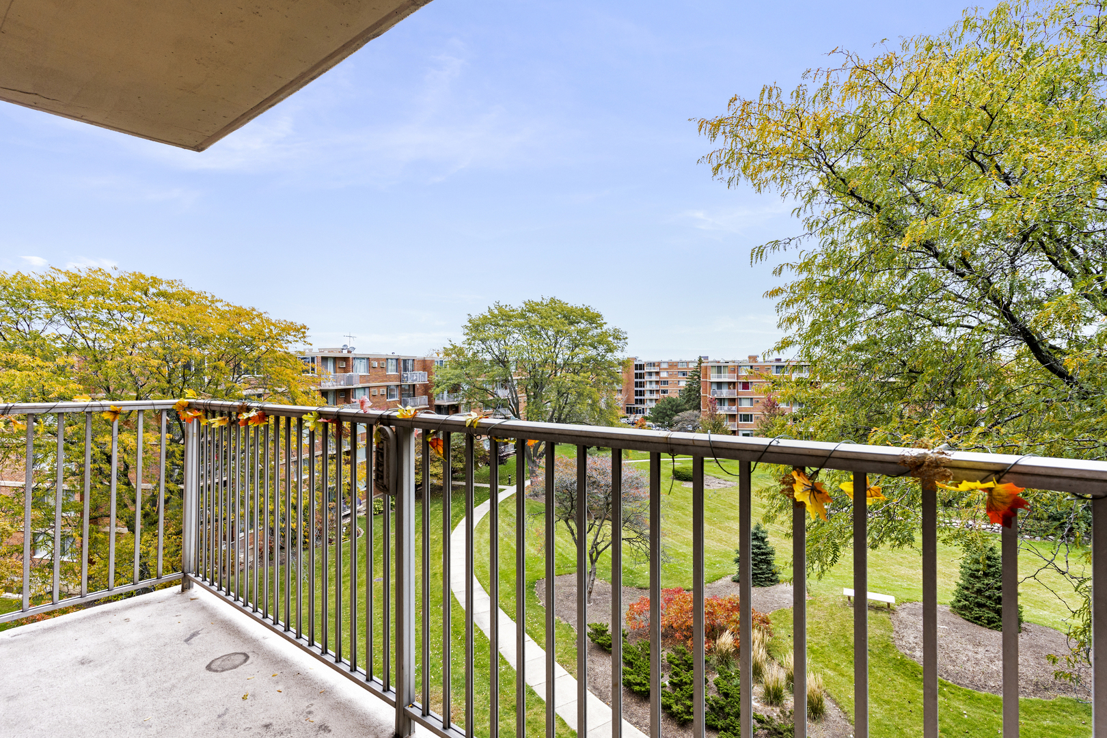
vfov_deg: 70.4
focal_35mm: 17
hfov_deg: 93.3
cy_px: 369
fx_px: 523
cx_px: 554
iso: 400
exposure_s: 1/160
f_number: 7.1
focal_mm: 17
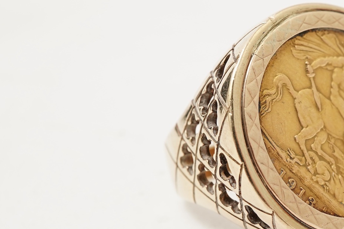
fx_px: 841
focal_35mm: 88
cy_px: 132
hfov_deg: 22.6
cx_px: 302
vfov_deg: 15.5
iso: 500
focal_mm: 30
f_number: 18
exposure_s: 1/100
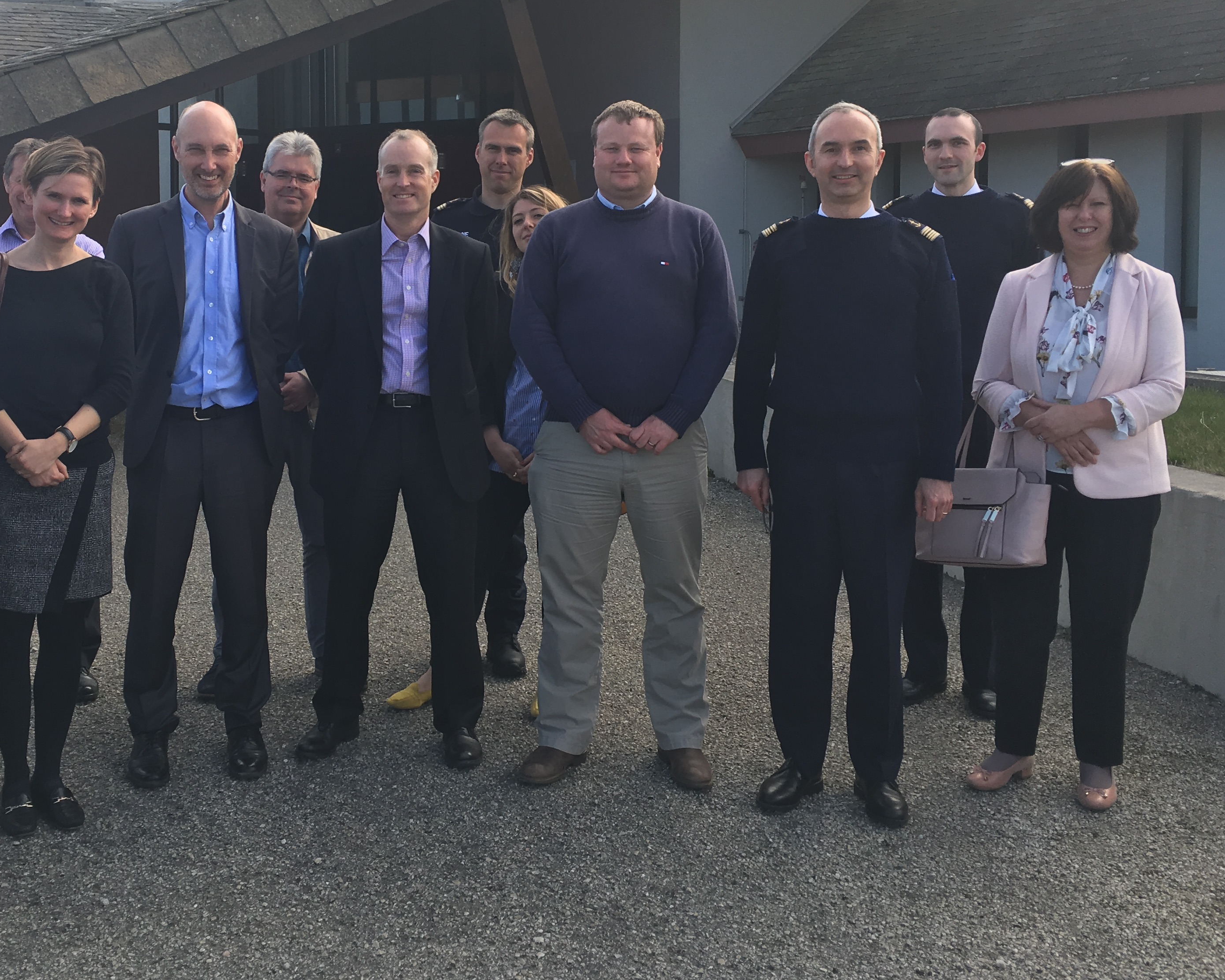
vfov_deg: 36.2
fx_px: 1486
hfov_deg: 44.3
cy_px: 347
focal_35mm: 41
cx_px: 437
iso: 25
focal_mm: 4.15
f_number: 2.2
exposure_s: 1/549
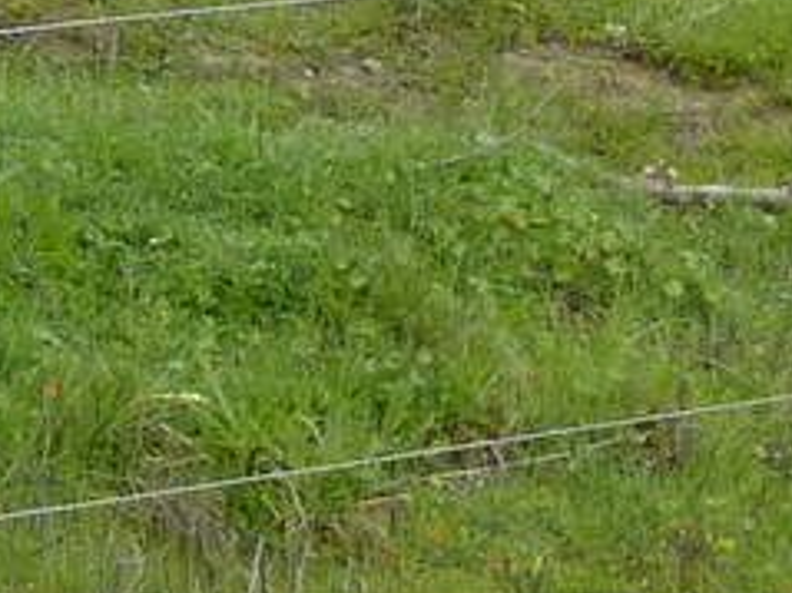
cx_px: -732
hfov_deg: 6.0
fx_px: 7364
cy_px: -1193
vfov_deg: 4.4
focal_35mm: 322
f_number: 3.8
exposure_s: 1/500
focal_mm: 7.9
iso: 160
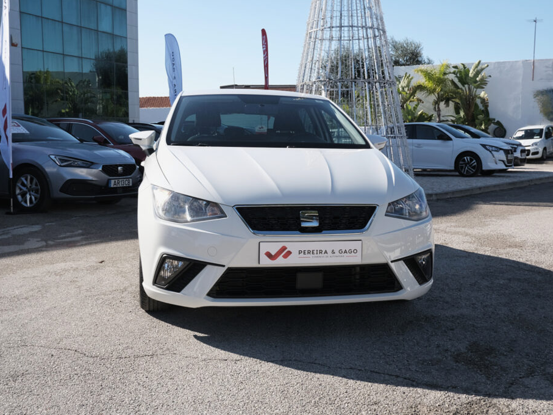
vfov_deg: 37.7
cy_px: 208
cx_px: 271
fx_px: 607
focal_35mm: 38
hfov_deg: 49.0
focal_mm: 23.5
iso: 160
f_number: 9
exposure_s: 1/180
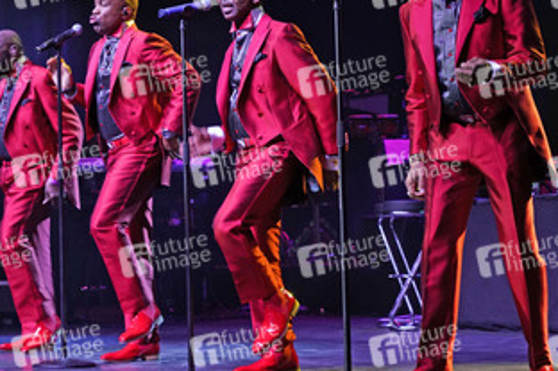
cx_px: 189
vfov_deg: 14.5
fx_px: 1455
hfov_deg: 21.6
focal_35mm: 94
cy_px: 122
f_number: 5.6
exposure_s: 1/160
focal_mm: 65
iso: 1600
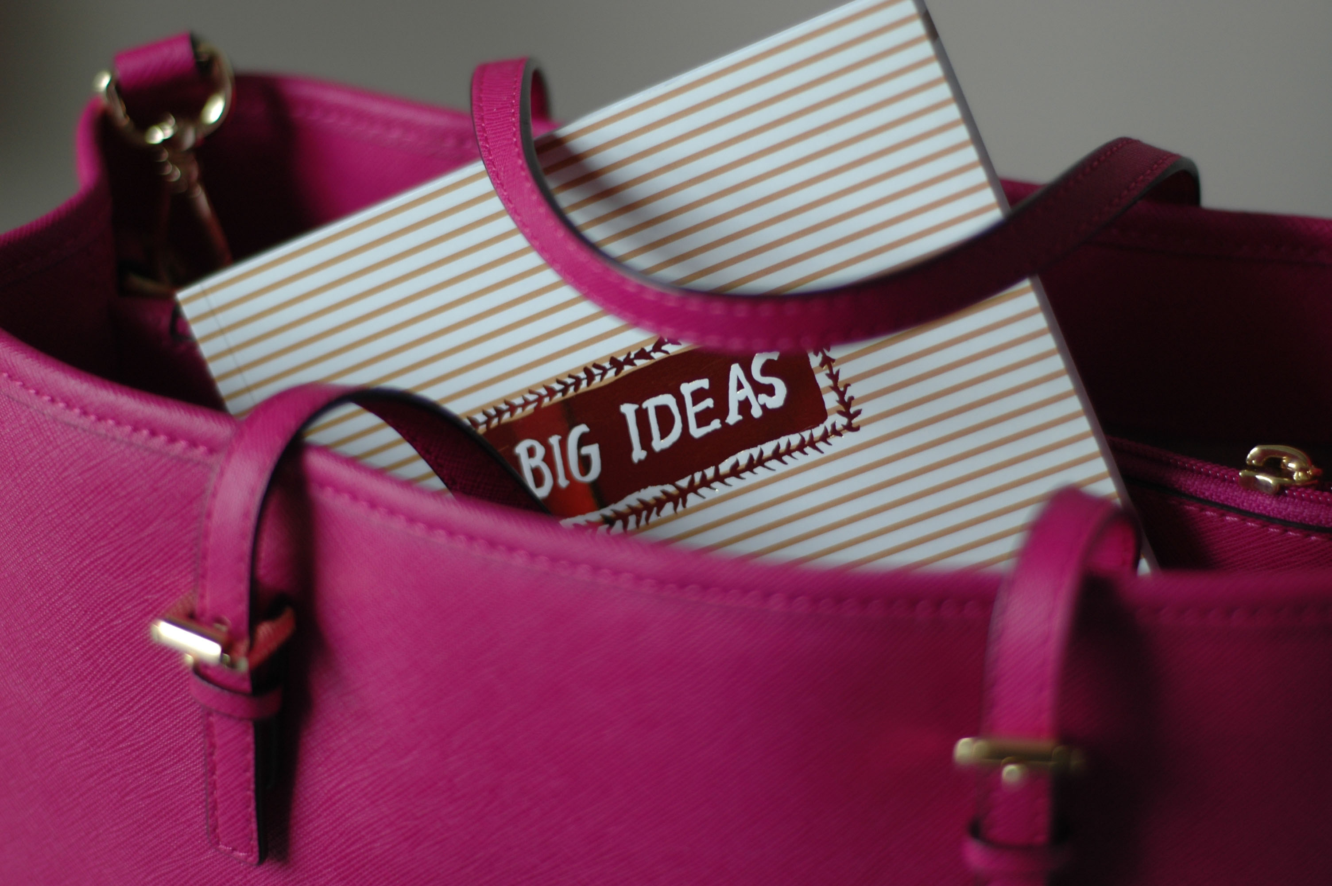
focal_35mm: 75
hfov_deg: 27.0
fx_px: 2773
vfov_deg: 18.1
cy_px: 443
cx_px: 666
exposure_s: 1/160
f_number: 1.8
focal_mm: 50
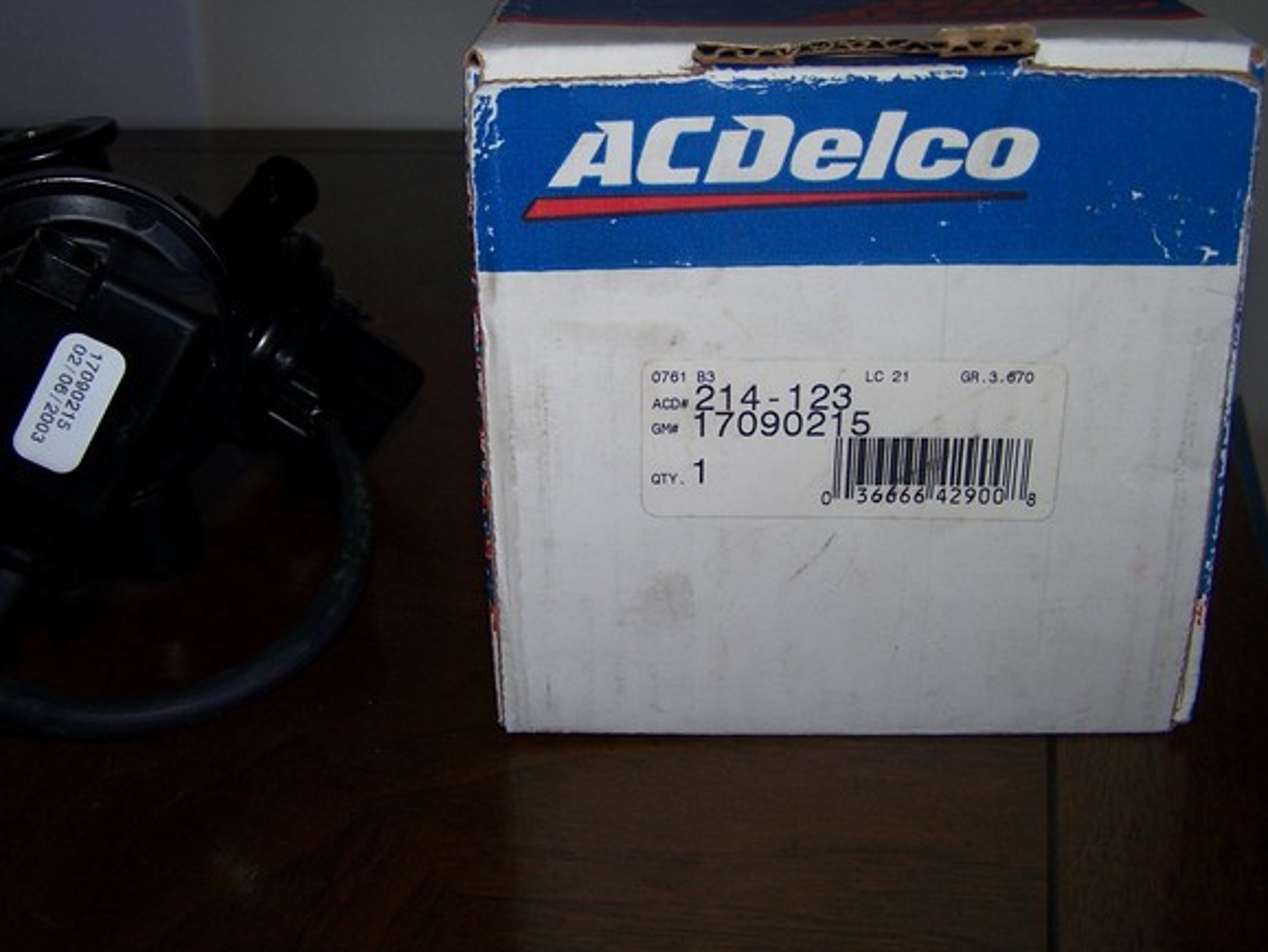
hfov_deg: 41.2
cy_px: 420
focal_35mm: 46
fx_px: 1686
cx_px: 557
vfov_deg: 31.5
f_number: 2.8
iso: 80
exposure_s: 1/60
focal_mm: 6.3
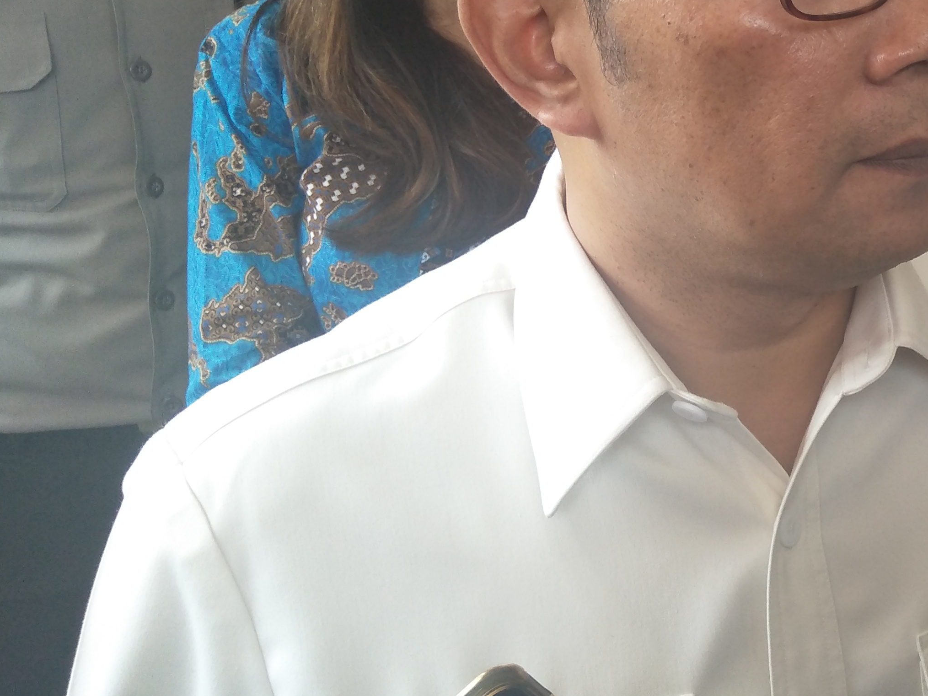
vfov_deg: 34.7
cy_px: 222
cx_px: 914
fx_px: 1099
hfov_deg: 40.5
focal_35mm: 41
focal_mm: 3.46
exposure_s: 1/100
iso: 50
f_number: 2.2
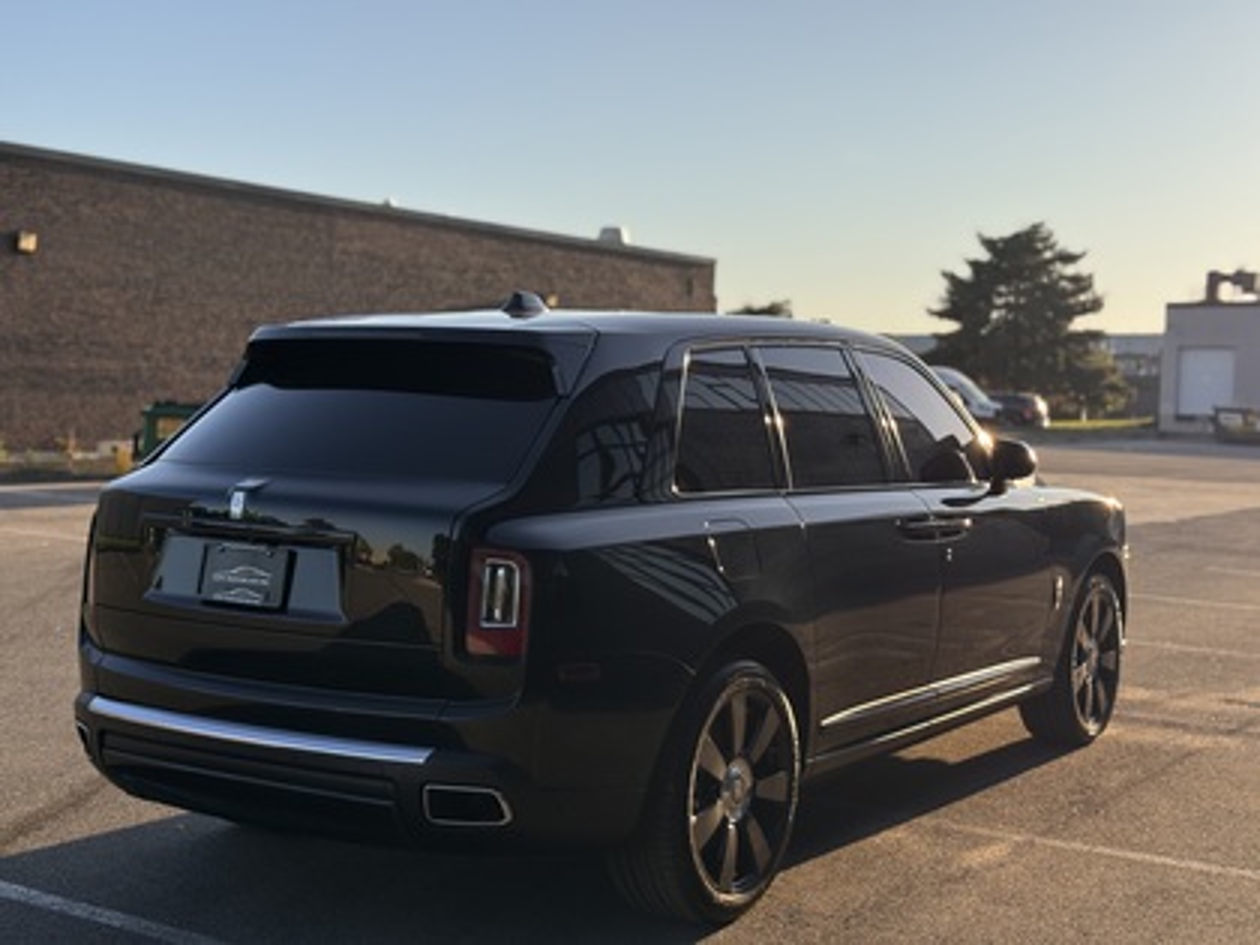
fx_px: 1747
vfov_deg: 30.3
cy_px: 472
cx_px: 630
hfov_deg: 39.7
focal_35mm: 48
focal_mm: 6.76
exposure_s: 1/1560
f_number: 1.78
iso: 64
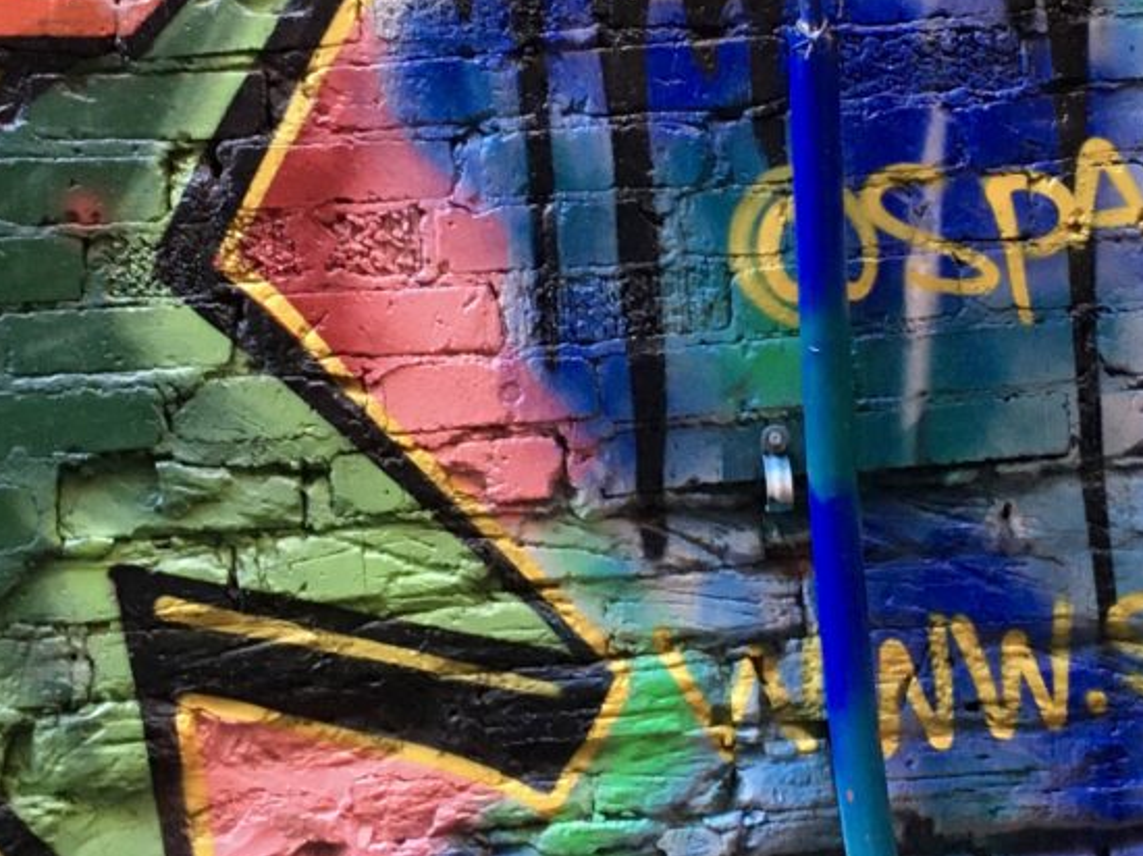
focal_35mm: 81
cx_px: 619
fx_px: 2673
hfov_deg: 24.1
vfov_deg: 18.1
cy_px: 206
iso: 125
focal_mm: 4.15
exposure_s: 1/30
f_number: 2.2
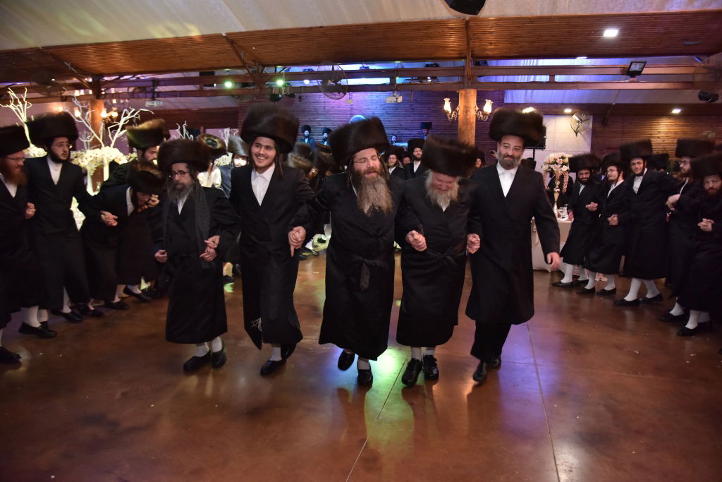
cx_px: 361
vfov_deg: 53.1
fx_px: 481
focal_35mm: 24
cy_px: 241
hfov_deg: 73.7
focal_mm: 24
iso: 1250
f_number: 4
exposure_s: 1/100
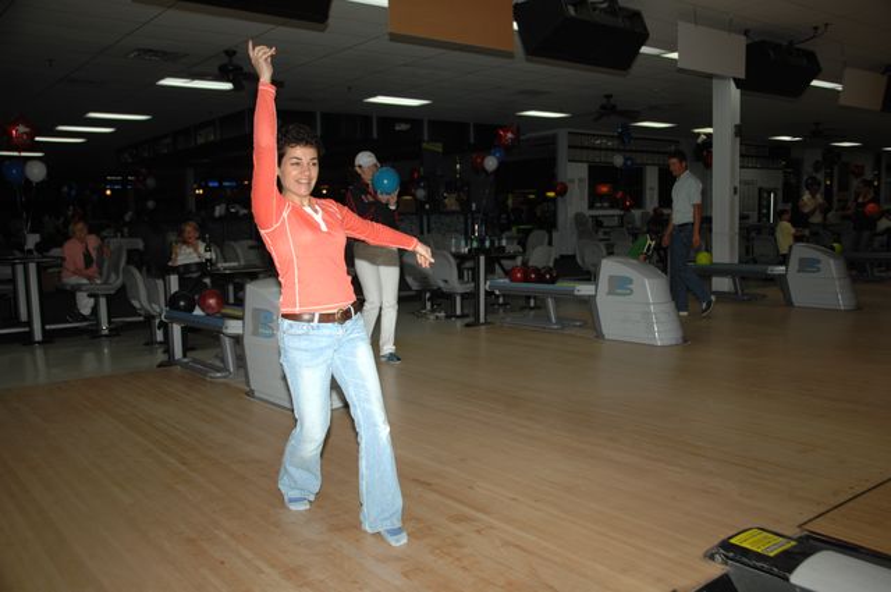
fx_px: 816
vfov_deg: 39.9
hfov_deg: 57.3
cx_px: 446
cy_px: 296
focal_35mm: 33
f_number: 3.8
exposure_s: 1/125
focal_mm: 22
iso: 200
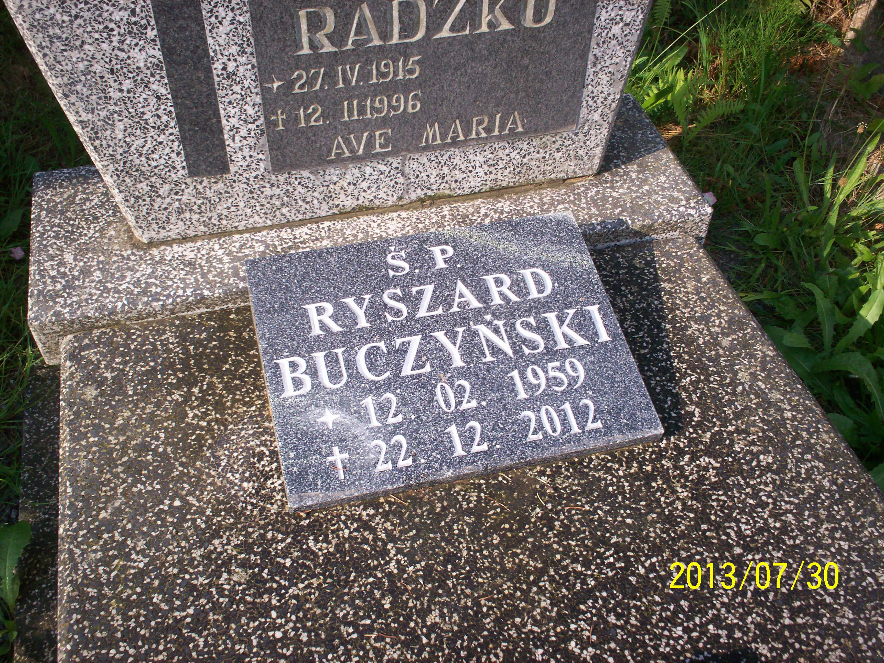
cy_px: 332
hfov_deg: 51.4
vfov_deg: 39.7
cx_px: 442
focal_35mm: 36
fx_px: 919
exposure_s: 1/272
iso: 100
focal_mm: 6
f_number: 4.5
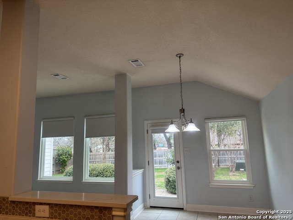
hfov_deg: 71.6
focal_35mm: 24
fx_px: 203
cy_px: 110
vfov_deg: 56.8
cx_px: 146
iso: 160
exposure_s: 1/120
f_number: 1.78
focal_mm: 6.76
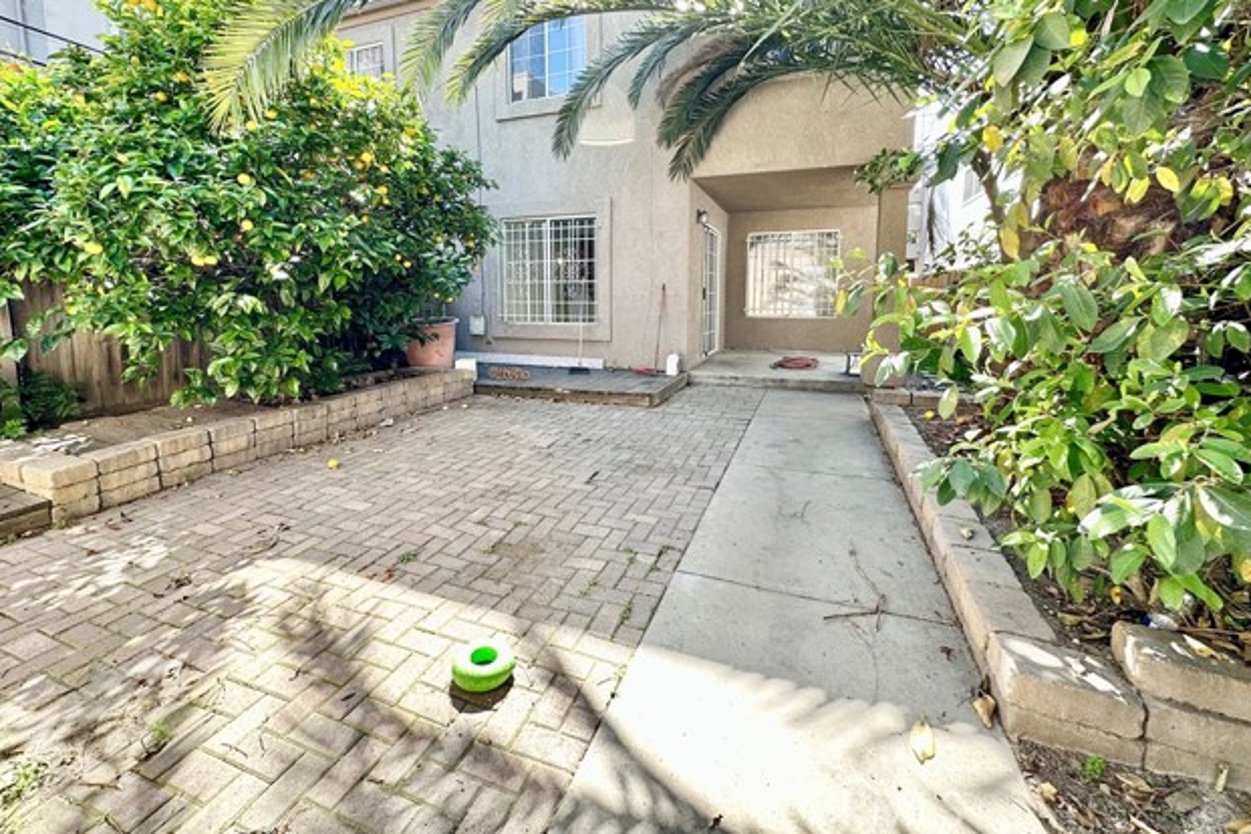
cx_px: 614
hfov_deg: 100.4
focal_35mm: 15
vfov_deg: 76.8
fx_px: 521
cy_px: 355
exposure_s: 1/115
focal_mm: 2.22
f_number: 2.2
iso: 40
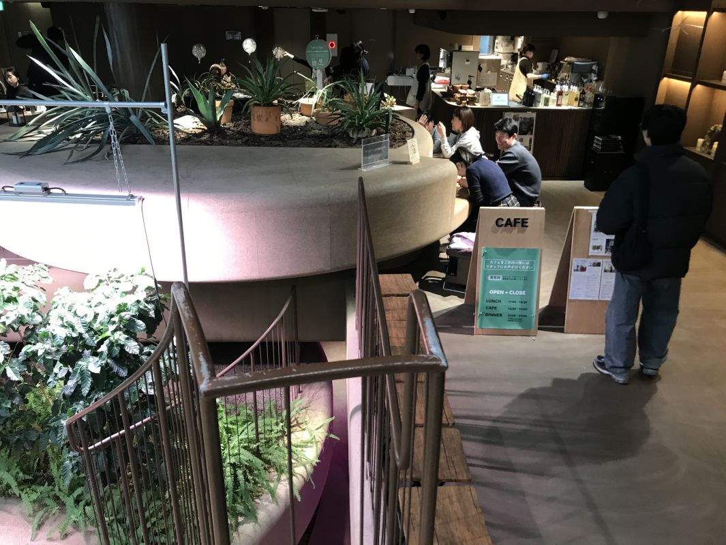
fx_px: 587
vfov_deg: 49.8
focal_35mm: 28
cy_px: 272
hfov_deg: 63.4
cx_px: 363
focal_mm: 3.99
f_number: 1.8
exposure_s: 1/15
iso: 50
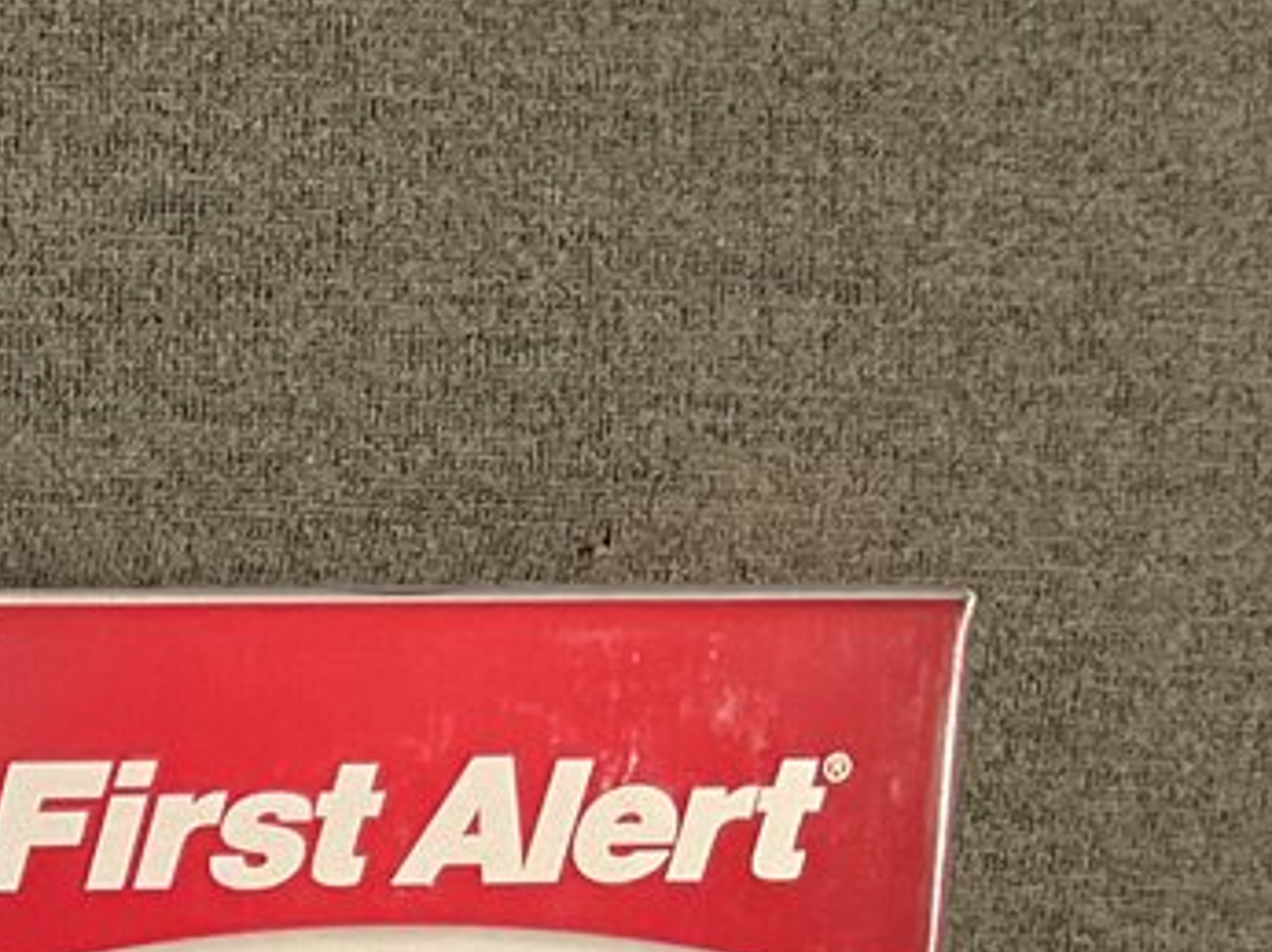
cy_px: 1965
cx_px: -1127
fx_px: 4664
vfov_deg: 10.6
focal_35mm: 127
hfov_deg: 13.6
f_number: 1.8
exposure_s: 1/60
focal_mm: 3
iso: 100
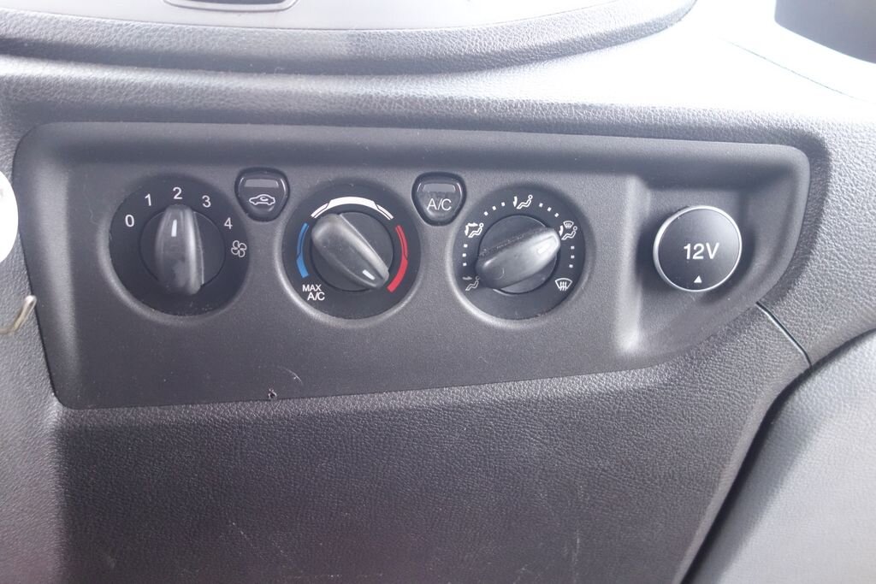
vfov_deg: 46.4
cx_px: 438
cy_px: 292
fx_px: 681
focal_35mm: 28
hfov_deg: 65.5
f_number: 1.8
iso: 800
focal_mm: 10.4
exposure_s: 1/30
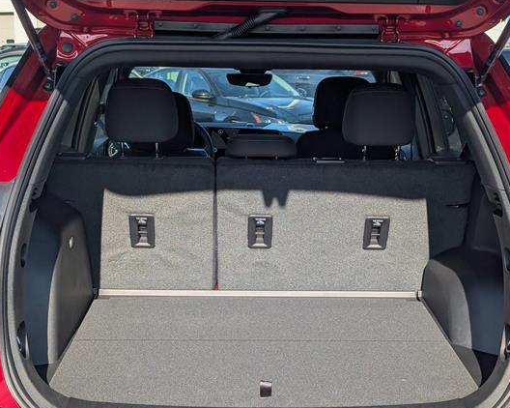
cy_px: 221
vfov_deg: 26.2
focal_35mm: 58
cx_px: 279
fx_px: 875
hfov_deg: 32.5
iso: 20
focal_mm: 6.9
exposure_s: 1/1429
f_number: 1.68
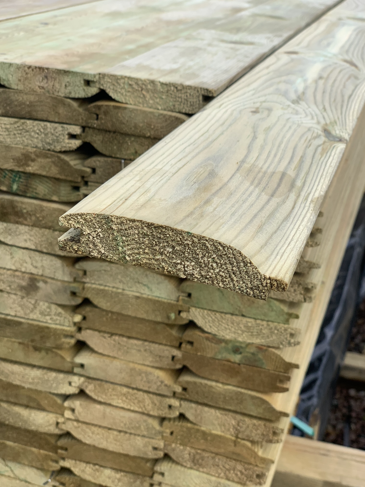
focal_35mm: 53
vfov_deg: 36.2
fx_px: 745
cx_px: 181
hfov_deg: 27.5
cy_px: 246
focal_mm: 6
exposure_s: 1/631
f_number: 2.4
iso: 16
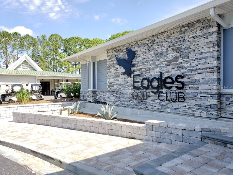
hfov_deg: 67.3
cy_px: 88
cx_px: 116
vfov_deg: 53.1
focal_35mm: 26
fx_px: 175
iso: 50
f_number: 2.4
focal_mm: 4.3
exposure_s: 1/166
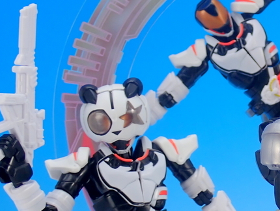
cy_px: 183
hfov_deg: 14.0
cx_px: 315
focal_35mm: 138
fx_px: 1117
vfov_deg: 10.7
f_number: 5
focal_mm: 10.35
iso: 100
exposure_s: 1/10
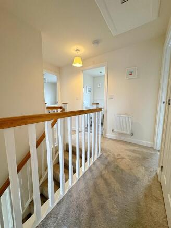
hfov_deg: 85.7
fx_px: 92
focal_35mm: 14
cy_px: 114
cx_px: 86
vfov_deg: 102.0
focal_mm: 2.22
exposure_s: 1/99
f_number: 2.2
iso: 200
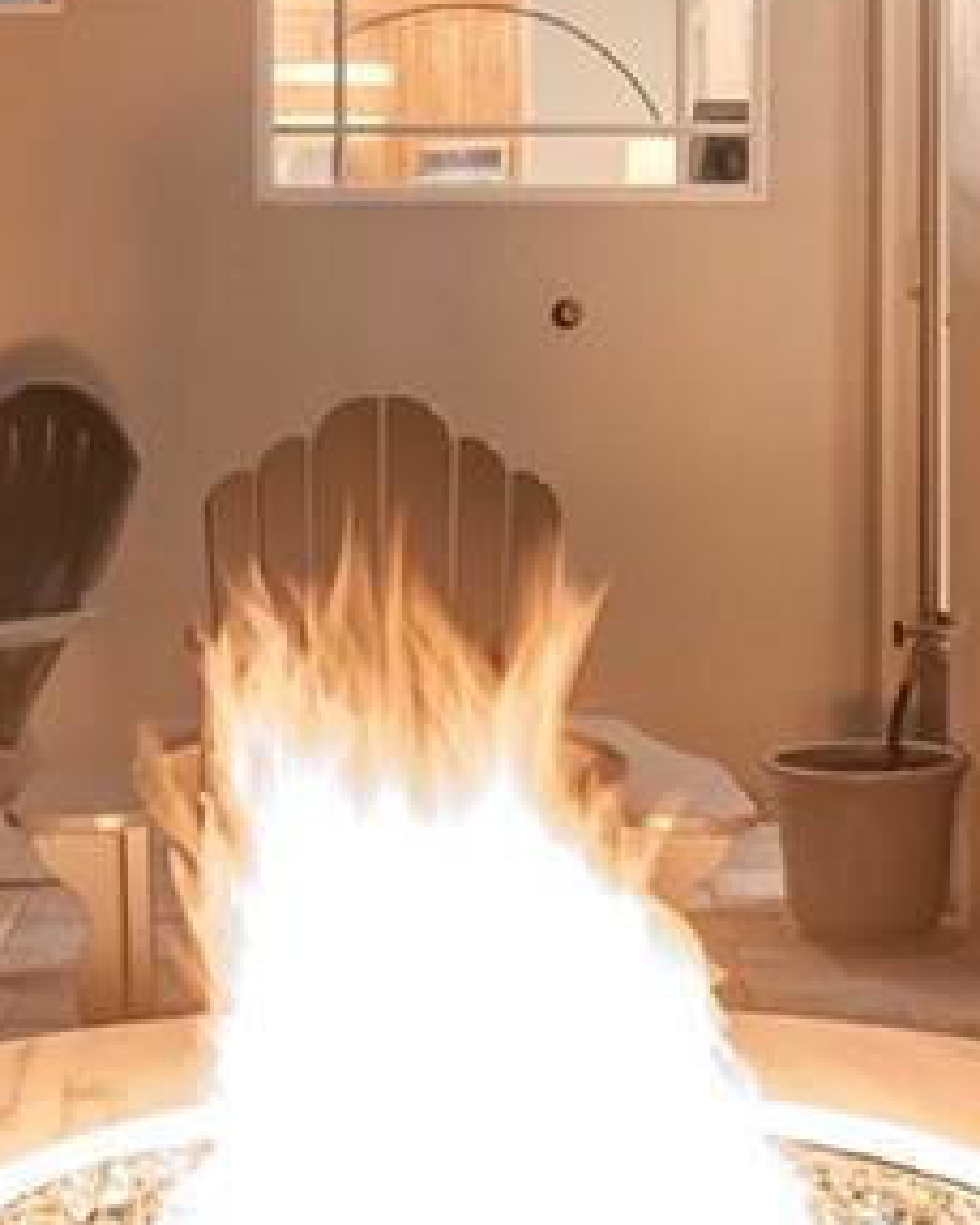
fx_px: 3139
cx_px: 231
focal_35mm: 87
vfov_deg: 21.5
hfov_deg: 17.6
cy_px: 94
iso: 200
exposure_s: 3
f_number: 8
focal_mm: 11
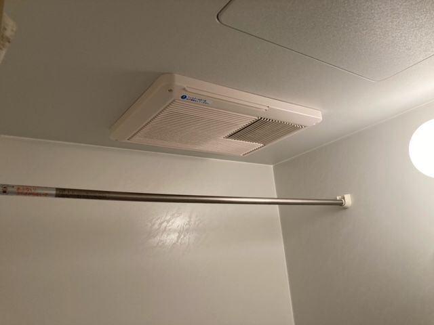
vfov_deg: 49.7
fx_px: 351
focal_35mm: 28
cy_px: 162
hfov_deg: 63.4
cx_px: 217
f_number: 1.8
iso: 64
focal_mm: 3.99
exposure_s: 1/50
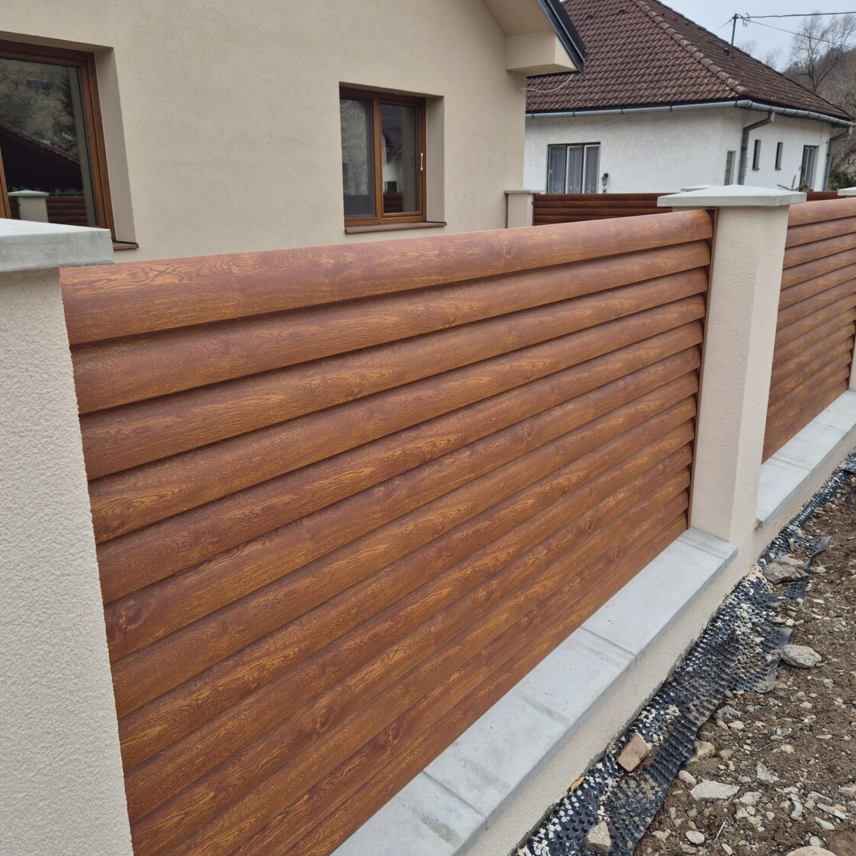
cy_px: 401
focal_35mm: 28
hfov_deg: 57.3
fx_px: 783
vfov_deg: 57.3
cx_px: 422
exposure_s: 1/1024
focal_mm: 5.4
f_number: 1.8
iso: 25
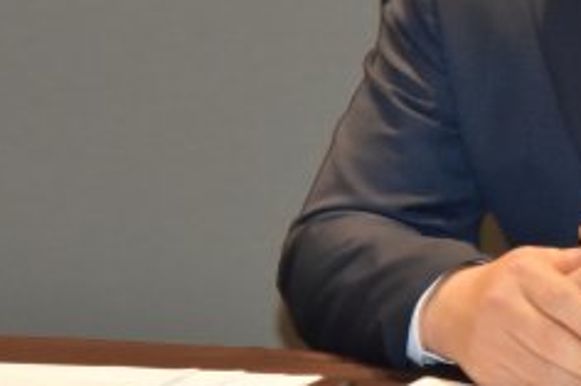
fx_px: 5741
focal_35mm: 356
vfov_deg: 3.9
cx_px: 500
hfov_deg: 5.8
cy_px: -21
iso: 1250
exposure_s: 1/60
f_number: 5.6
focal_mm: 70
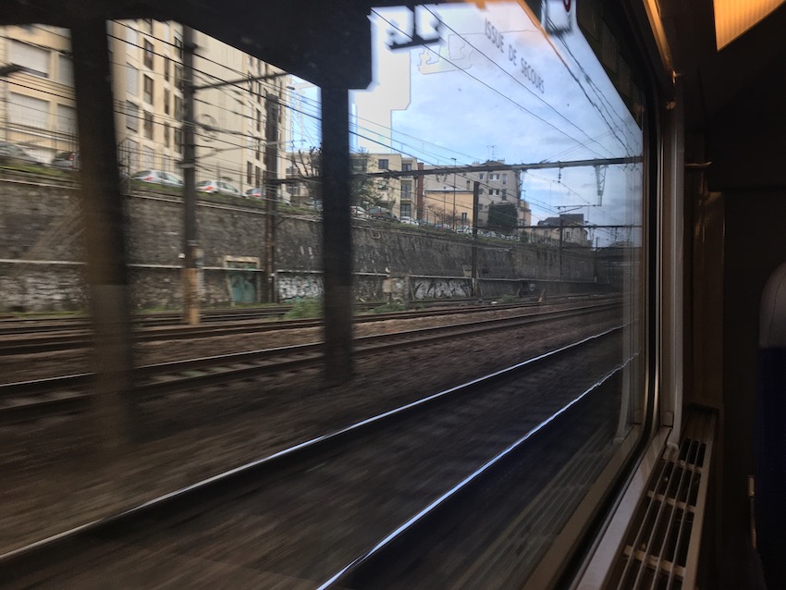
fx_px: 659
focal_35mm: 29
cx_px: 393
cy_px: 295
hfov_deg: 61.6
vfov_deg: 48.2
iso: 40
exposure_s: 1/100
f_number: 2.2
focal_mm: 4.15
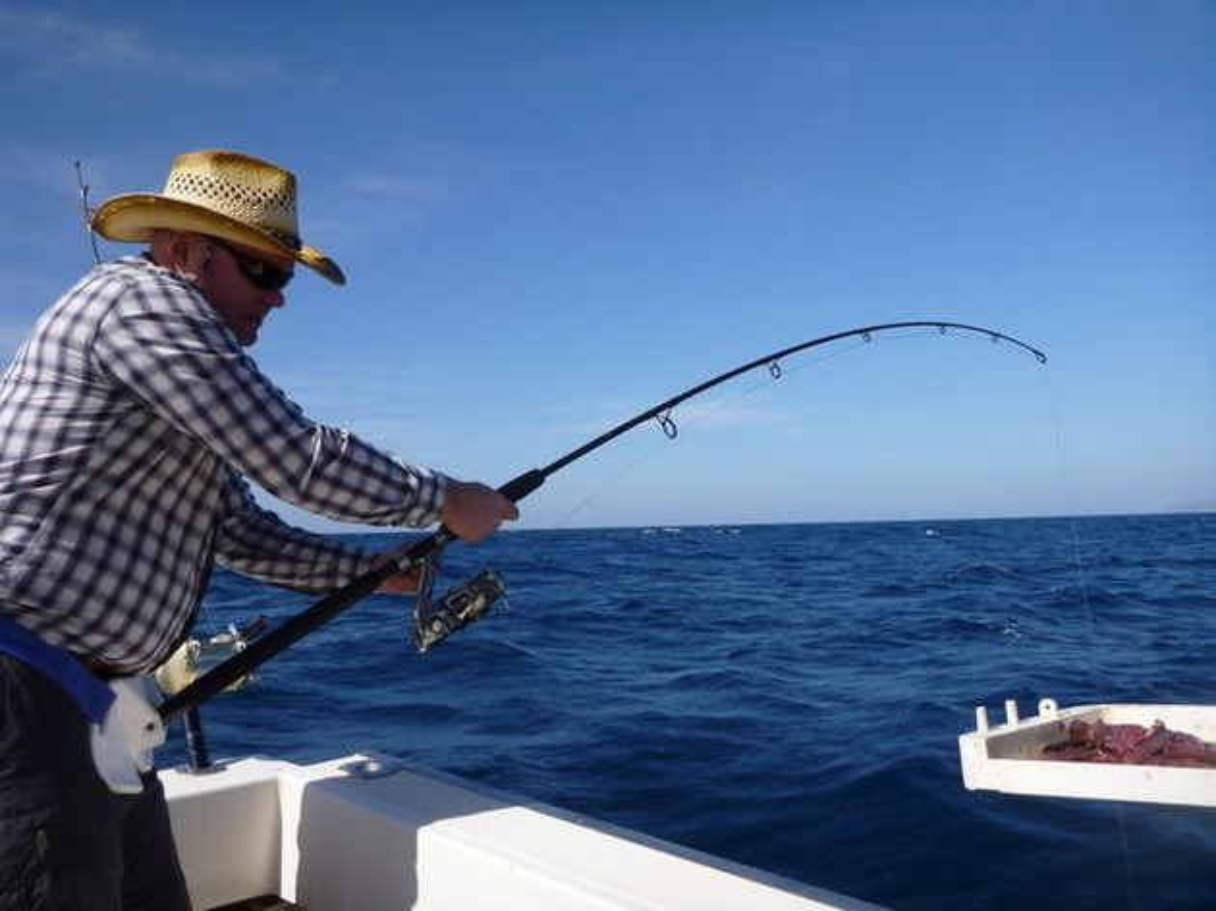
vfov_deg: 49.7
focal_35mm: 28
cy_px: 456
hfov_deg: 63.5
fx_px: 983
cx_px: 608
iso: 100
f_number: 3.3
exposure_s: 1/1000
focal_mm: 4.9
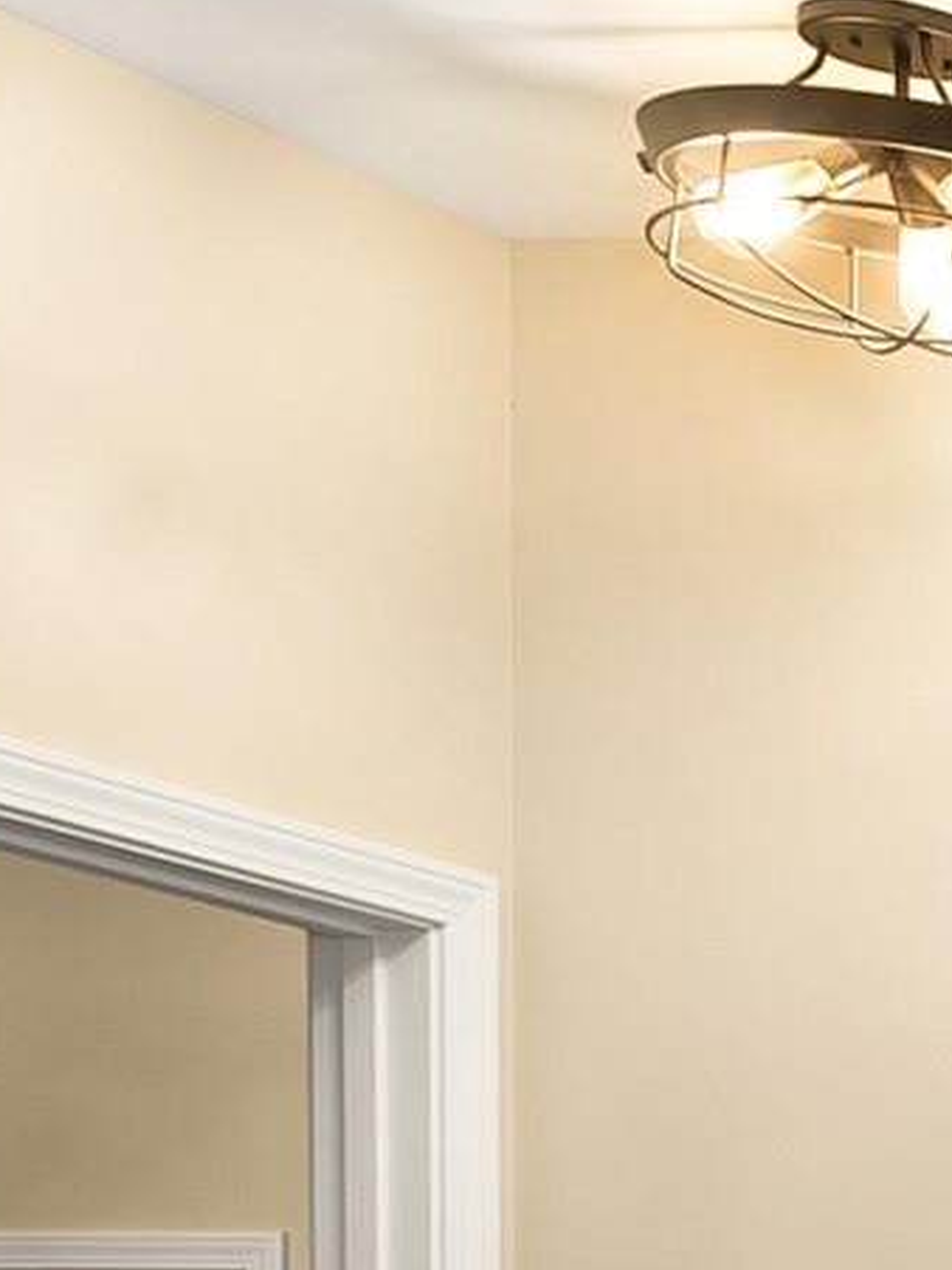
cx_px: 4152
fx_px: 4806
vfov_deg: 14.0
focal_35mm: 131
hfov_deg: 7.2
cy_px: 1998
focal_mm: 20
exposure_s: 1/1.25
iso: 125
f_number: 7.1
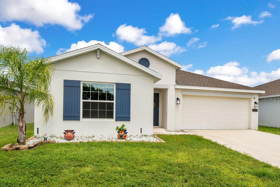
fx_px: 132
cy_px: 99
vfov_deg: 70.4
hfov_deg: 93.3
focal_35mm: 17
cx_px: 140
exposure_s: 1/200
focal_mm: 16
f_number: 10
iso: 100
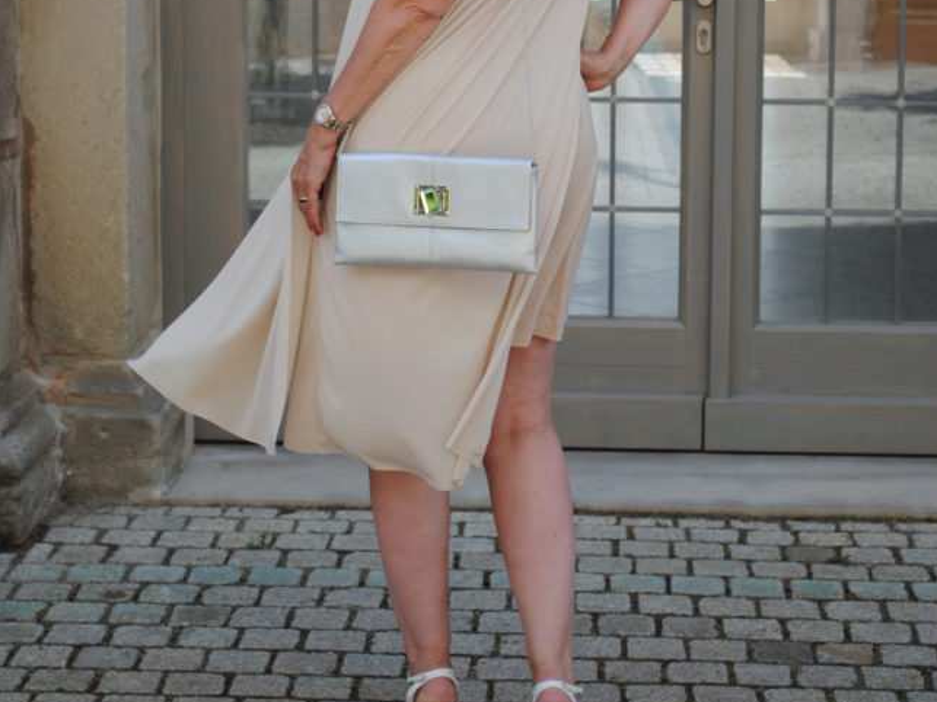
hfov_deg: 20.4
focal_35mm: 96
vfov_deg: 15.3
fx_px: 2598
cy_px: 126
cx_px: 471
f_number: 5.3
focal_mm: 44
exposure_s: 1/250
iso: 100
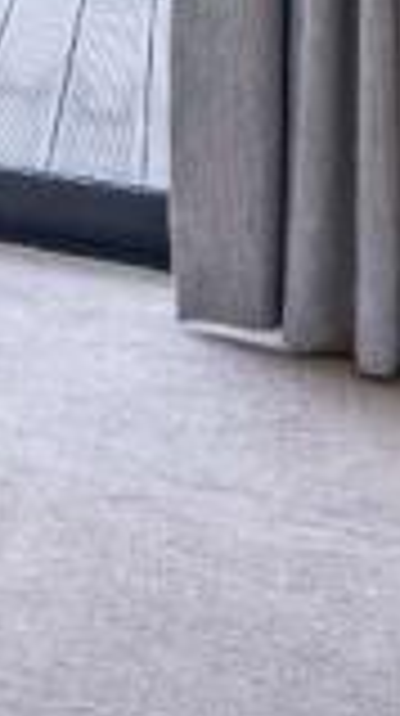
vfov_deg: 17.6
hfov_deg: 6.9
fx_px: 2044
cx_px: -1416
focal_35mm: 108
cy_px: -390
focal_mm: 16
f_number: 8
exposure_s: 1/500
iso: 1000
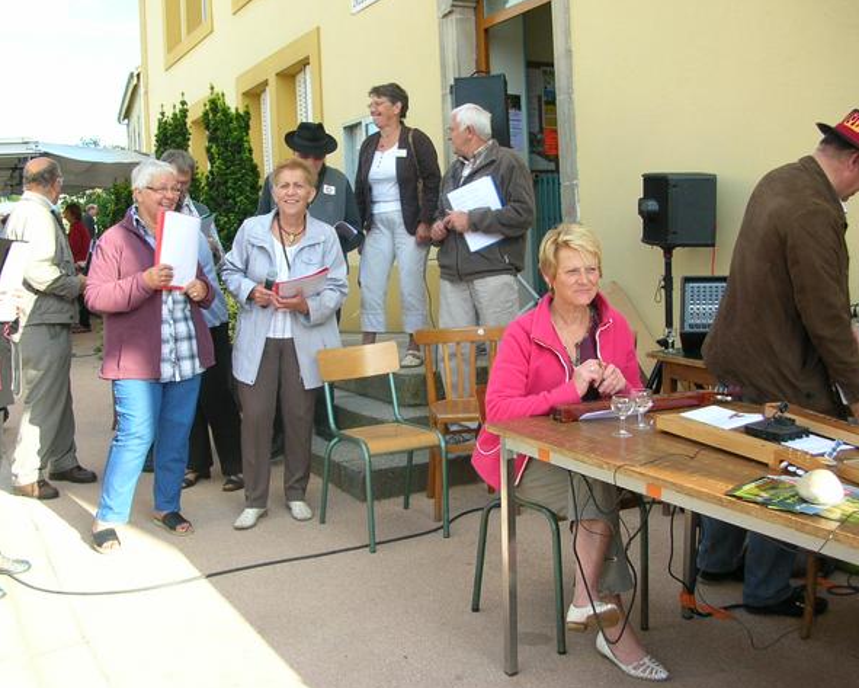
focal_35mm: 37
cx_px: 417
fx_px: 941
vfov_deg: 40.1
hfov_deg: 49.1
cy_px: 345
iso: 50
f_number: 2.8
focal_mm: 5.8
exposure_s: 1/158
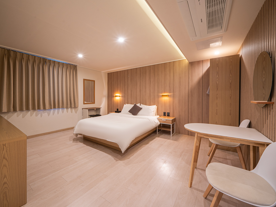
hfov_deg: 101.9
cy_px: 98
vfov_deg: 85.6
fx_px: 112
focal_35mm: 14
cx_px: 129
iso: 200
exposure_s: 1.3
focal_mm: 12
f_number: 11
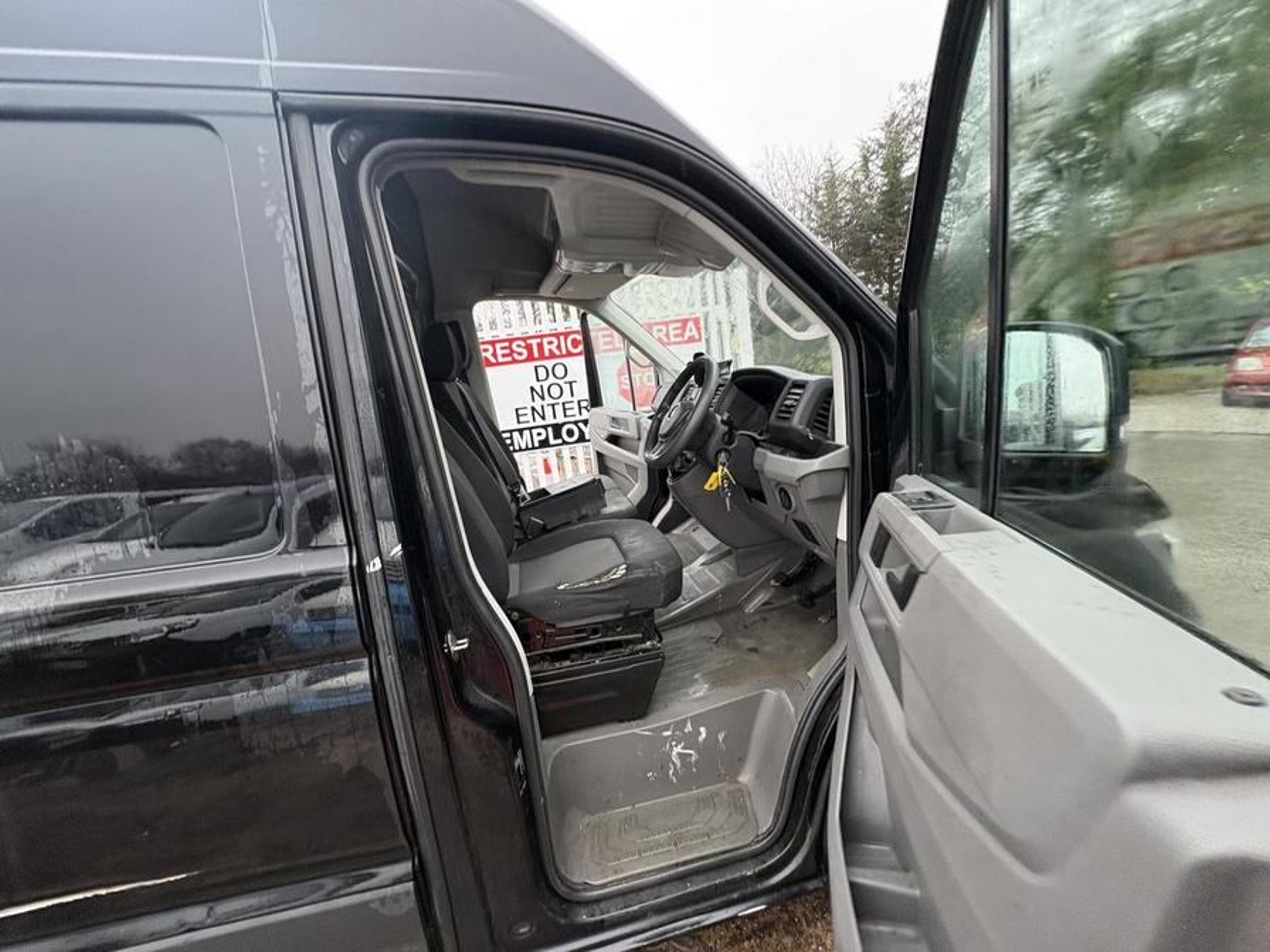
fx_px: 514
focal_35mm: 14
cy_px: 476
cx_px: 635
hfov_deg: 102.1
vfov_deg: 85.7
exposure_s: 1/77
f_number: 2.2
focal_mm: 2.22
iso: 250
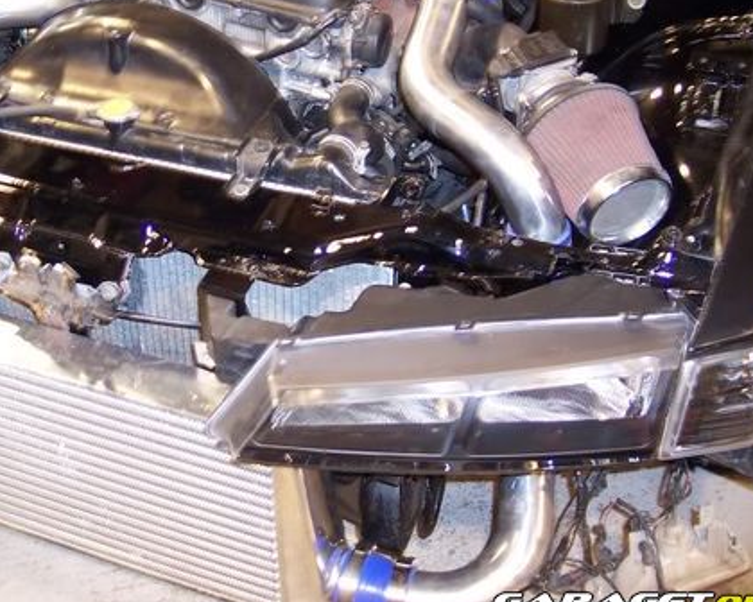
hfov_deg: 32.1
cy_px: 190
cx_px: 226
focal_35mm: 58
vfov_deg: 26.1
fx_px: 1293
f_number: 2.8
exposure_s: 1/2
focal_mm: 8
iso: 100
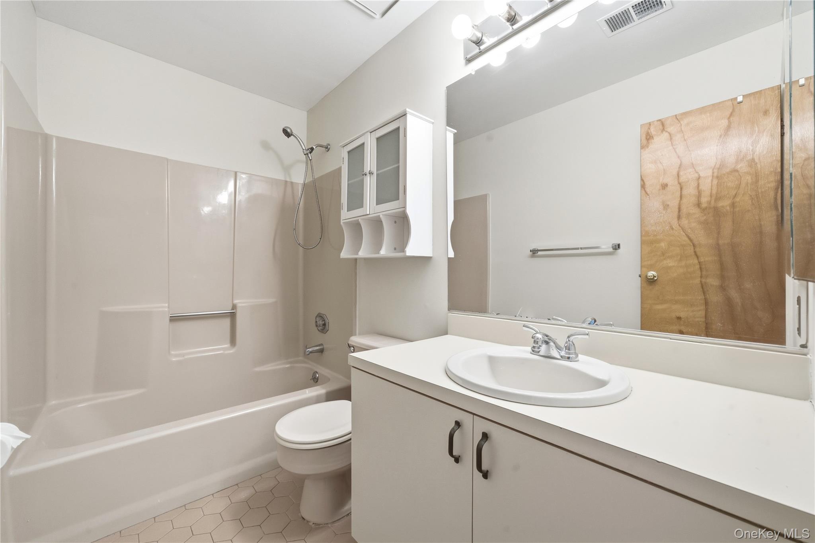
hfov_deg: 104.3
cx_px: 408
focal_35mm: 14
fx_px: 317
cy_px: 272
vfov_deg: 81.2
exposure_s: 1/125
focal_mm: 14
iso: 500
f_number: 9
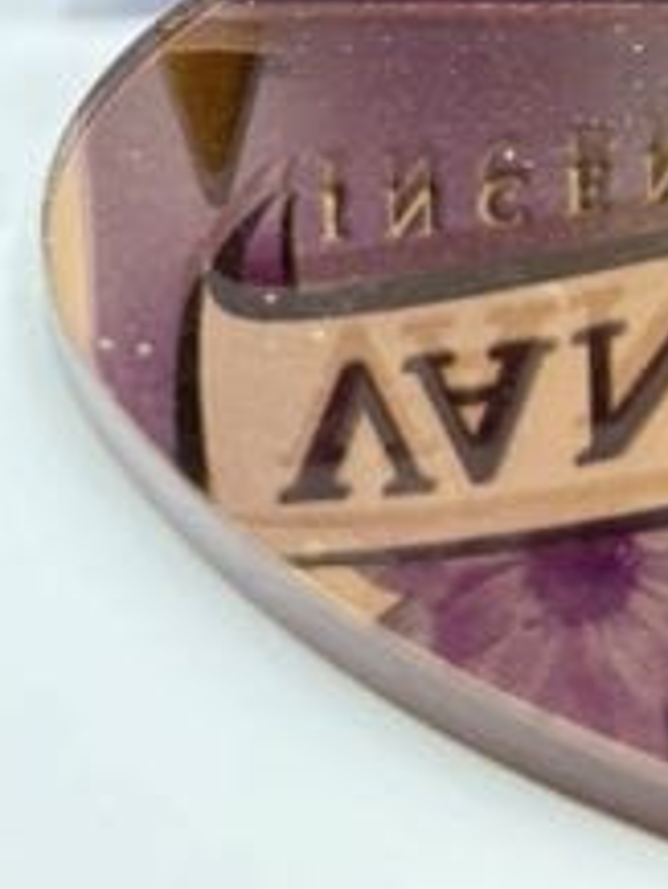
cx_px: 787
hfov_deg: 9.2
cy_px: -461
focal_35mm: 160
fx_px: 4113
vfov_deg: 11.8
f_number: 1.6
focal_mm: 5.96
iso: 50
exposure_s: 1/50
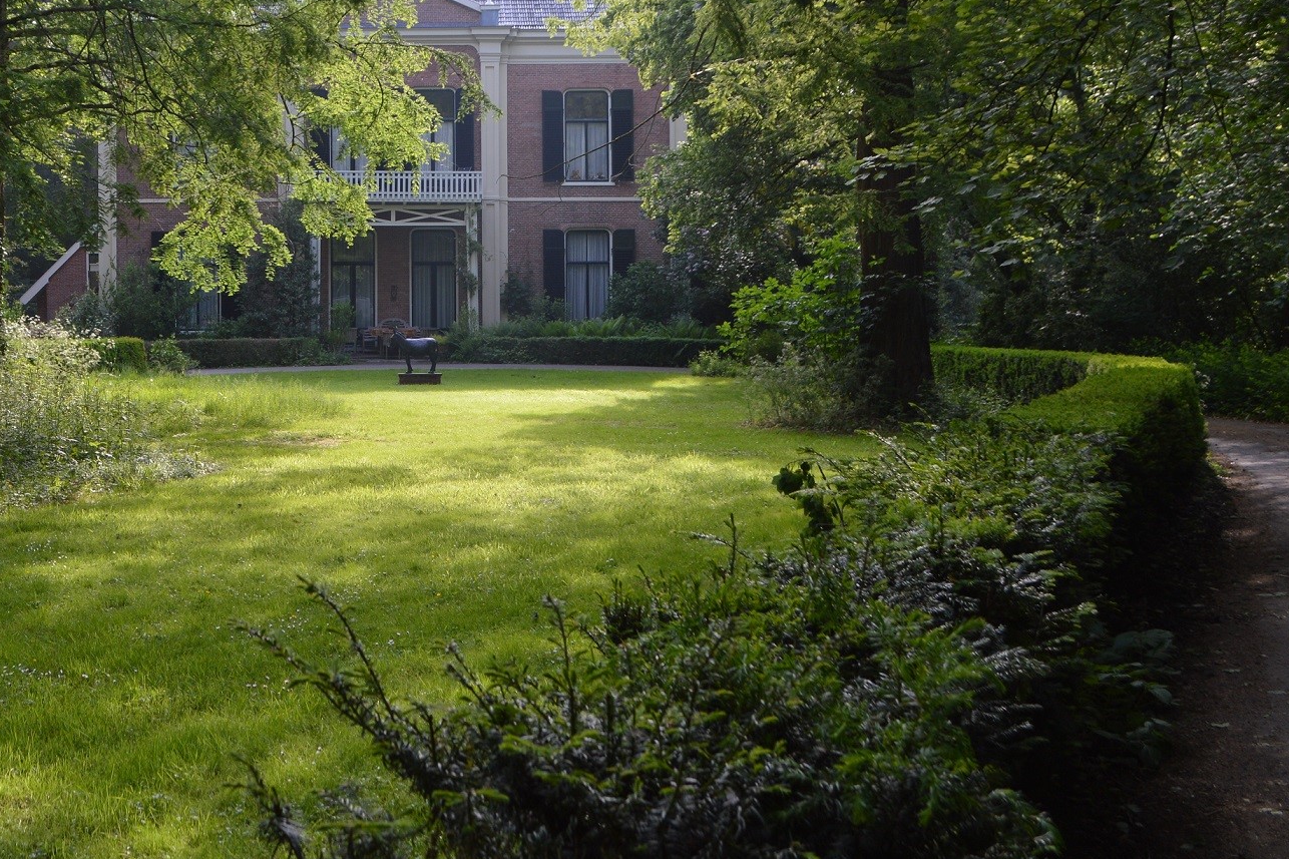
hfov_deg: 35.9
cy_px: 217
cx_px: 295
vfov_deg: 24.8
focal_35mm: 54
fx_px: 1933
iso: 140
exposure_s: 1/125
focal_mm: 22
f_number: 5.6
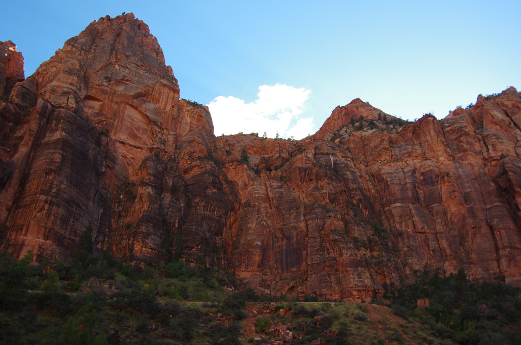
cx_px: 260
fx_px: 455
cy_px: 172
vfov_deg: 41.5
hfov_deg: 59.6
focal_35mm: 32
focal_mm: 21
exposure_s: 1/100
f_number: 5
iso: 100
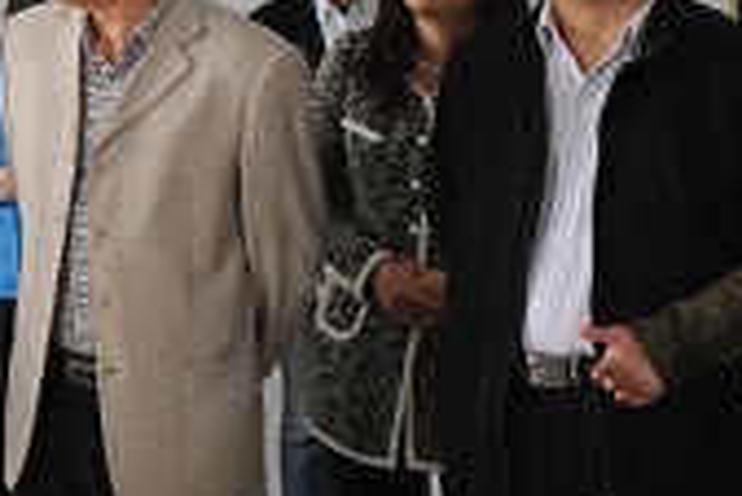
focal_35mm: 109
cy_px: 114
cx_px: -375
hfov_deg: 16.9
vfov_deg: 12.5
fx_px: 2248
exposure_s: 1/160
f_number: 2.8
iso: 1400
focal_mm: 29
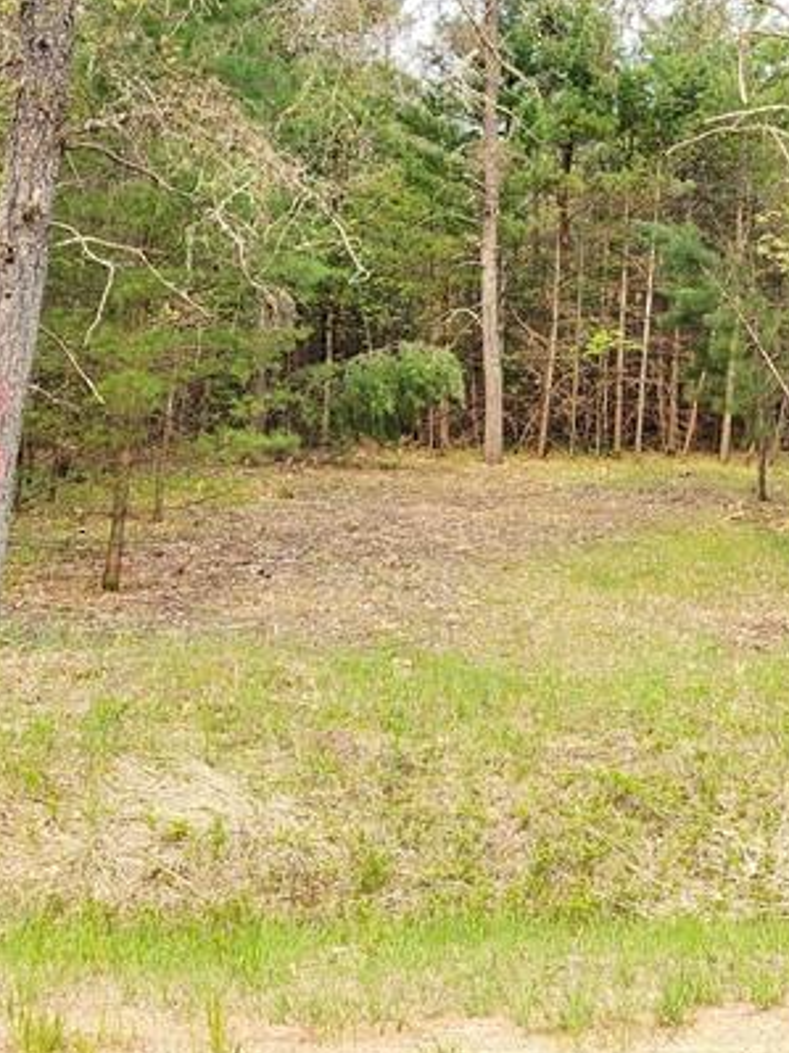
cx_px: 612
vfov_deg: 31.4
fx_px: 1794
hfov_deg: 24.5
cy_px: 140
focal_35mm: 59
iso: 12
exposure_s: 1/214
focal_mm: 6.4
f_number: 1.8
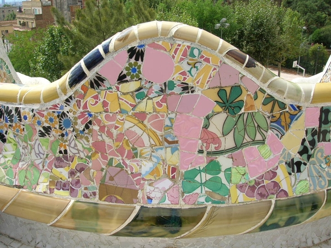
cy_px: 124
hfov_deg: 54.0
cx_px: 166
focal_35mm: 34
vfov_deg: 41.8
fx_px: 325
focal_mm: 5.7
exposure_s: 1/296
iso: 50
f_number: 4.9
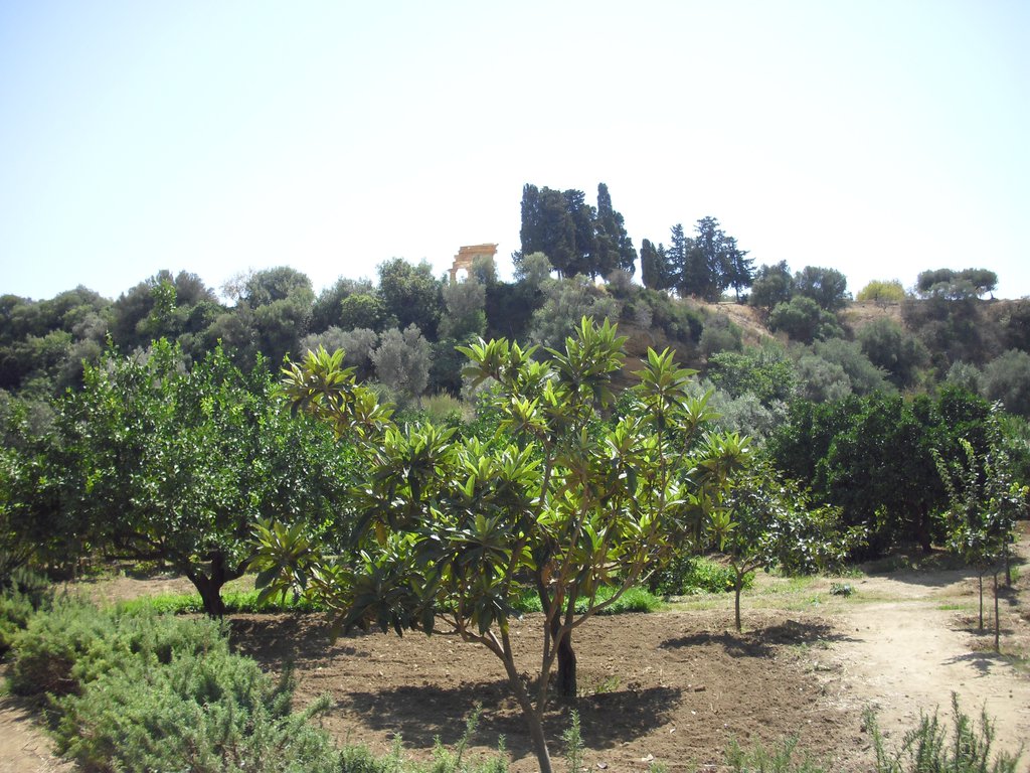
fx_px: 1131
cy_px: 386
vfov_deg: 37.7
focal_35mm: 38
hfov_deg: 49.0
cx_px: 515
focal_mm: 6.2
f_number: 8
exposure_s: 1/125
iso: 100
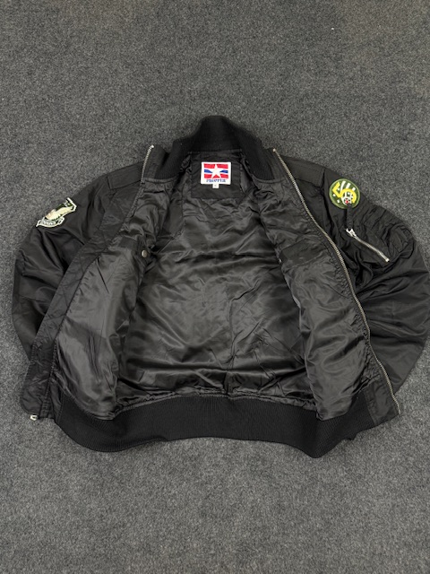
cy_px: 287
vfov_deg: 71.6
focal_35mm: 24
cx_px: 215
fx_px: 398
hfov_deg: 56.8
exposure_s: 1/100
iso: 250
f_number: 1.78
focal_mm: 6.76
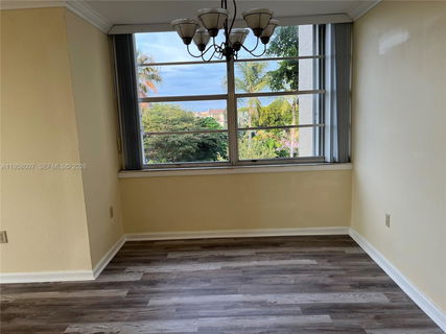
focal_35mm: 26
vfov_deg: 53.0
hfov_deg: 67.3
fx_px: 335
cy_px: 167
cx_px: 223
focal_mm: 5.7
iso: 40
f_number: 1.5
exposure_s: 1/260
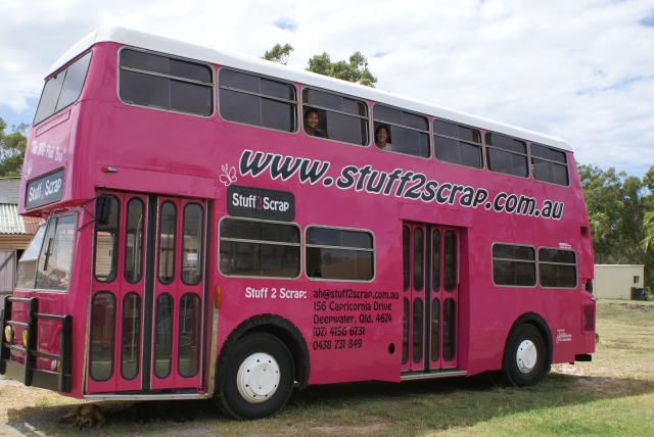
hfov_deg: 49.5
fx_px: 709
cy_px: 218
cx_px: 327
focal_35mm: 39
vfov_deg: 34.3
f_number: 9
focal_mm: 26
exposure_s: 1/200
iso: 100
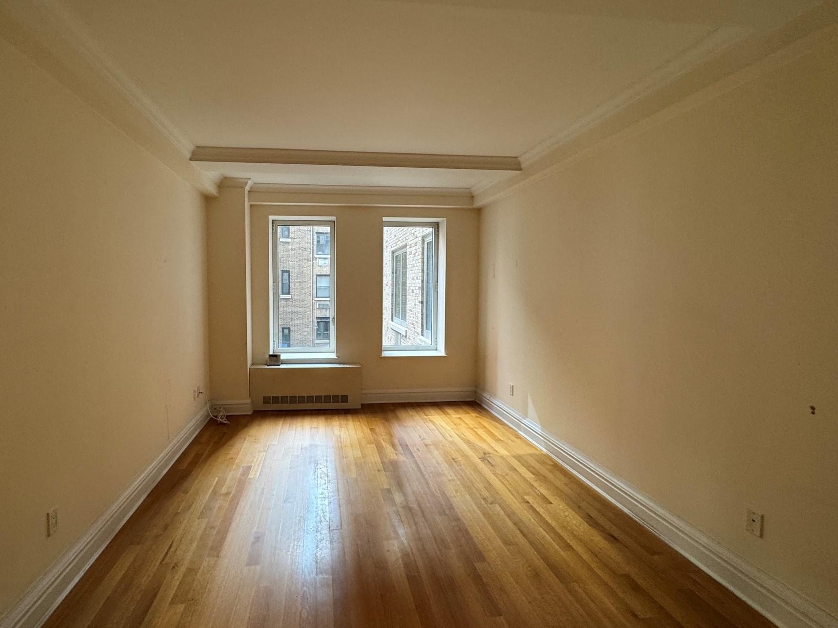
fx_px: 412
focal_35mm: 17
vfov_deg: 74.7
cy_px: 309
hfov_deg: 90.5
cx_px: 362
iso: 200
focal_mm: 2.22
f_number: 2.2
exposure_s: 1/60
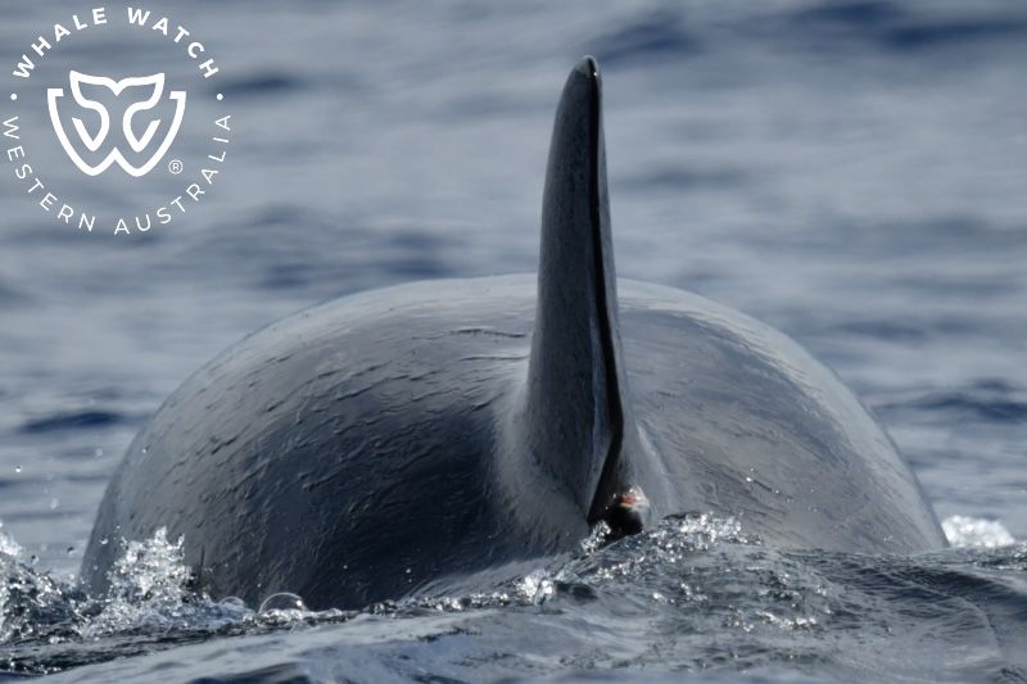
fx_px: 14260
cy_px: 342
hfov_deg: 4.1
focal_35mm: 500
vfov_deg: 2.7
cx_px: 514
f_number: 6.3
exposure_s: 1/8000
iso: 900
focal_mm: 500
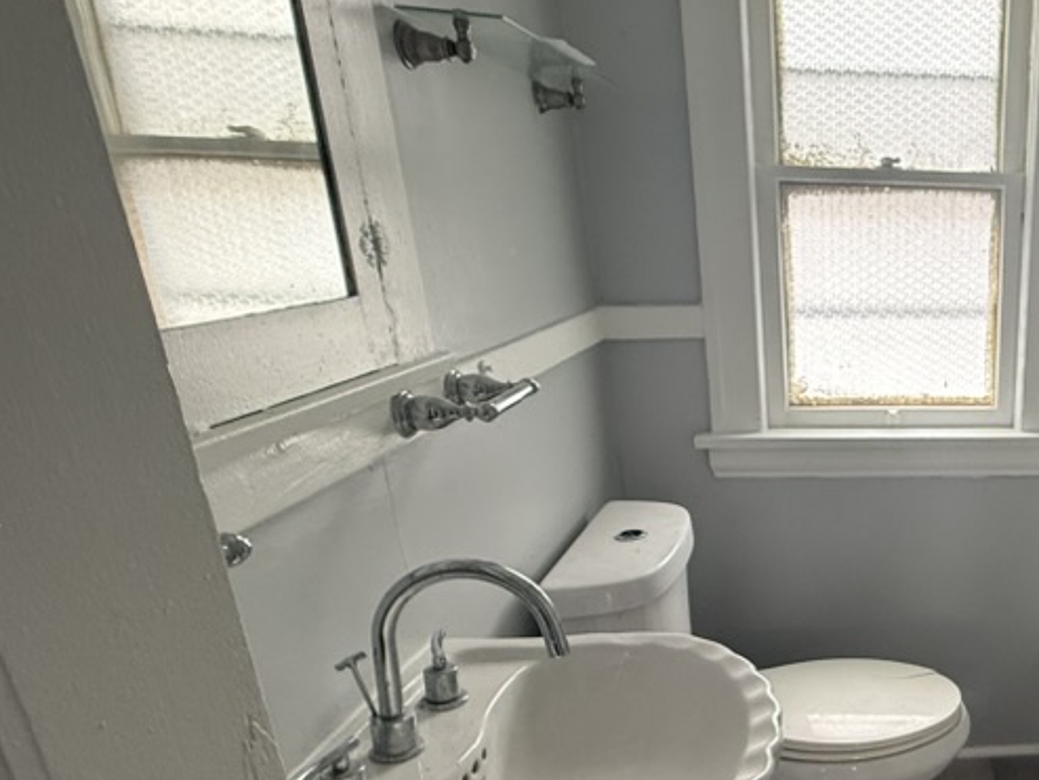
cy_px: 530
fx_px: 871
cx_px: 974
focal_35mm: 29
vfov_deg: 47.4
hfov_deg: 52.5
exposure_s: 1/71
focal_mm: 2.22
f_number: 2.2
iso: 320
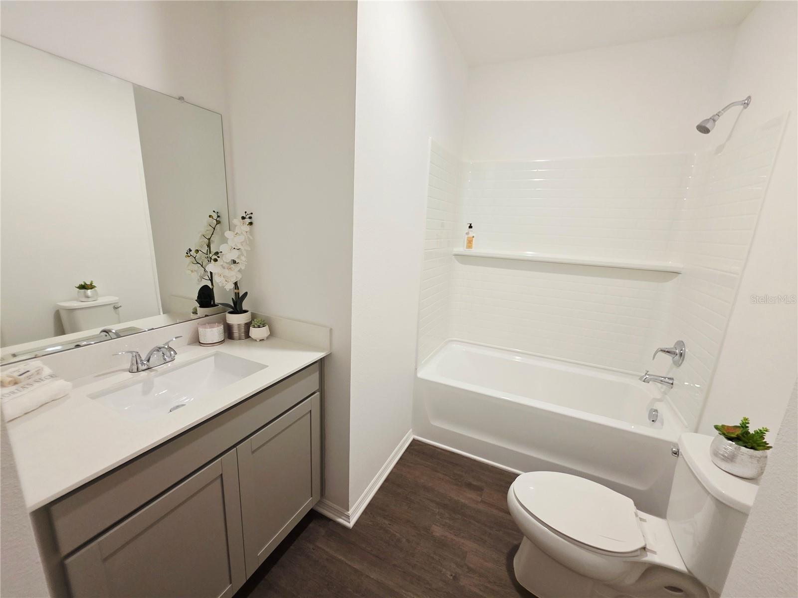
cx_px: 399
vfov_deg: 89.9
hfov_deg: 106.2
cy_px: 299
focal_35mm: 13
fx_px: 300
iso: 200
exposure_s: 1/60
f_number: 1.9
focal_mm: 2.2
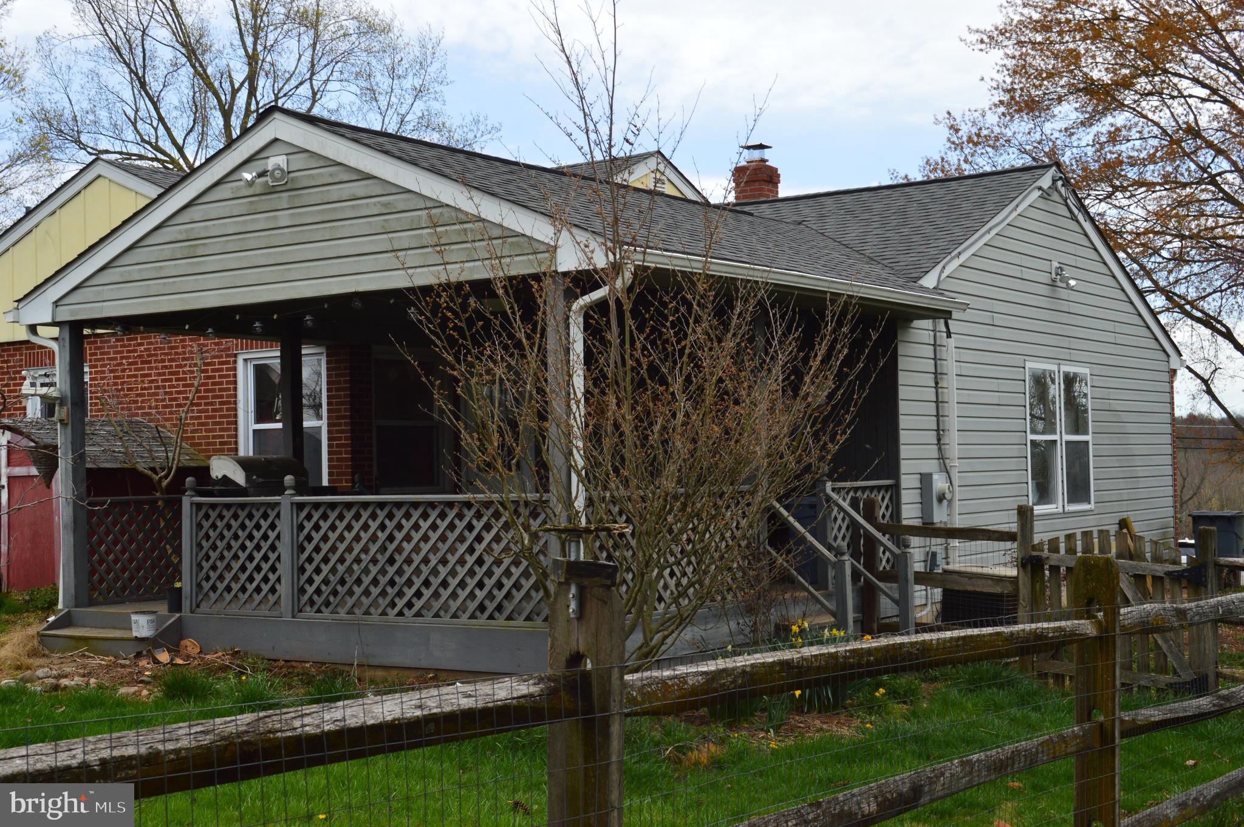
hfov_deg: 41.2
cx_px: 622
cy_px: 414
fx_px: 1657
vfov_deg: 28.0
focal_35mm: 48
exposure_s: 1/250
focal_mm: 32
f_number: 10
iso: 400
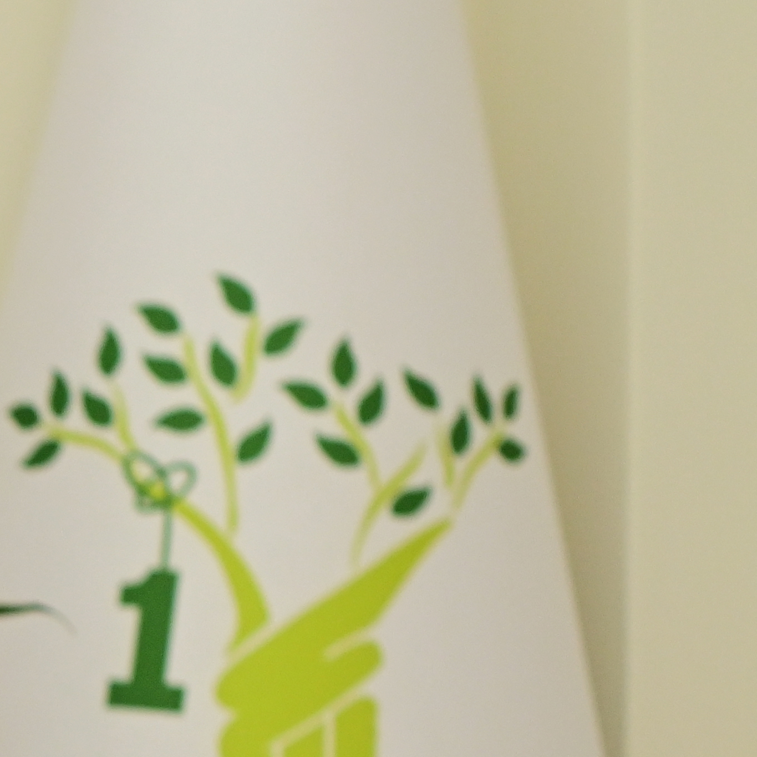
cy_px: 1145
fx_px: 6359
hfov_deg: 6.5
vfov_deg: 6.7
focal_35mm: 257
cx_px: -1073
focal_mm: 50
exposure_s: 1/320
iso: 1000
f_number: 4
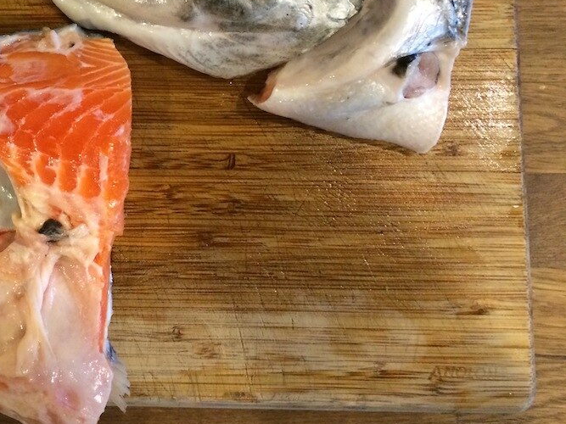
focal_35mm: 54
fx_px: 883
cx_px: 68
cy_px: 84
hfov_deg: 33.8
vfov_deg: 26.5
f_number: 2.2
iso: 250
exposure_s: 1/30
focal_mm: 4.12
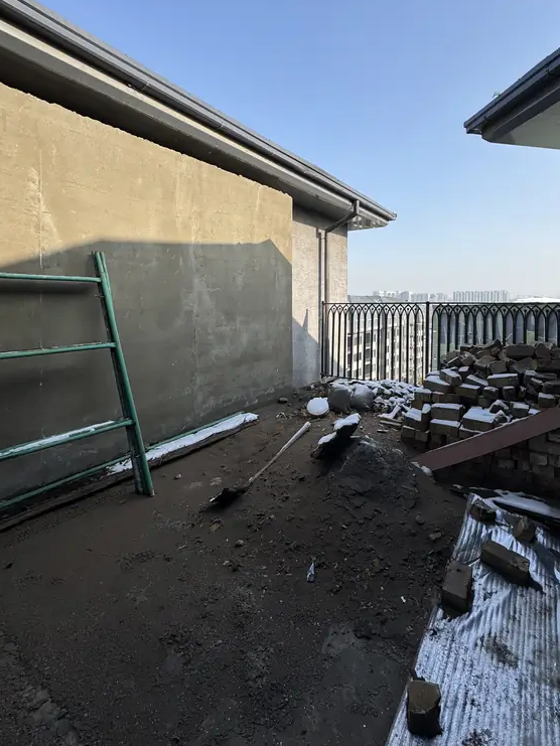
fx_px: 367
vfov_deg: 90.5
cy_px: 321
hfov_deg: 74.4
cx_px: 318
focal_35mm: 17
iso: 40
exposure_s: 1/1094
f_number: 2.2
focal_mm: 2.22
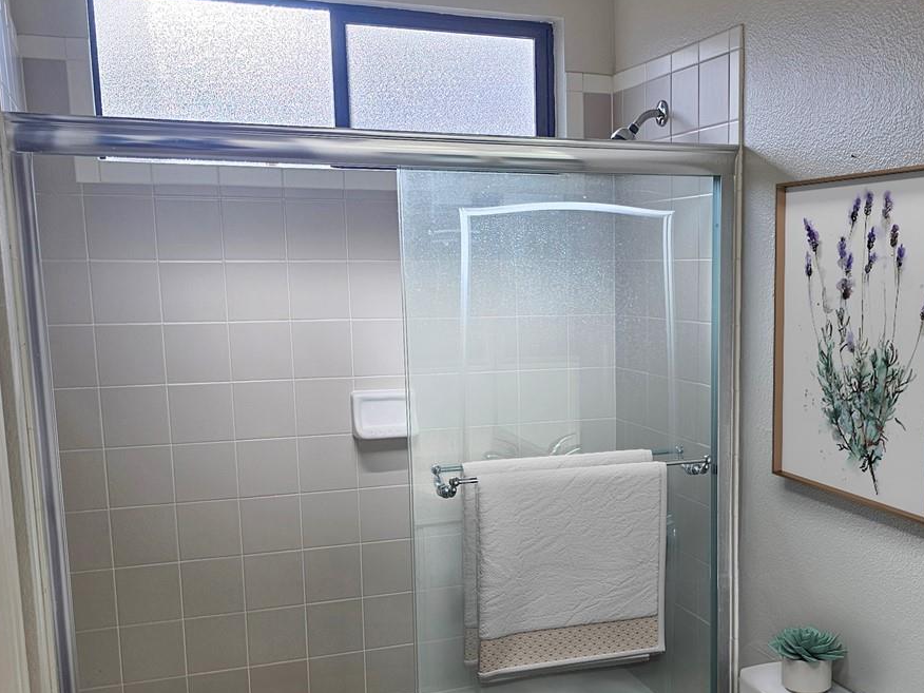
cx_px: 633
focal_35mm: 42
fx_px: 1121
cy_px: 451
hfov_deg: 44.0
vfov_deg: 34.1
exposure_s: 1/180
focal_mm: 6.3
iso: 20
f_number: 1.7
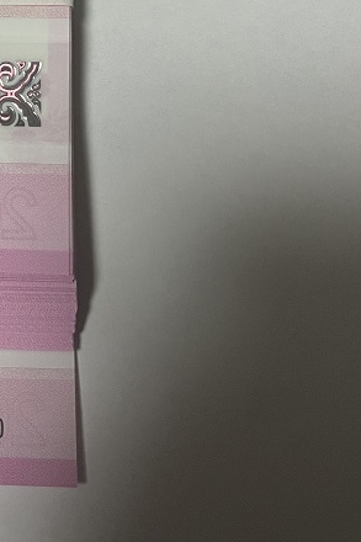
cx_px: -84
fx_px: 933
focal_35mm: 62
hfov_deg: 20.4
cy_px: 69
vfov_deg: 31.1
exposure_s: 1/50
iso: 100
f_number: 1.6
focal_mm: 5.1
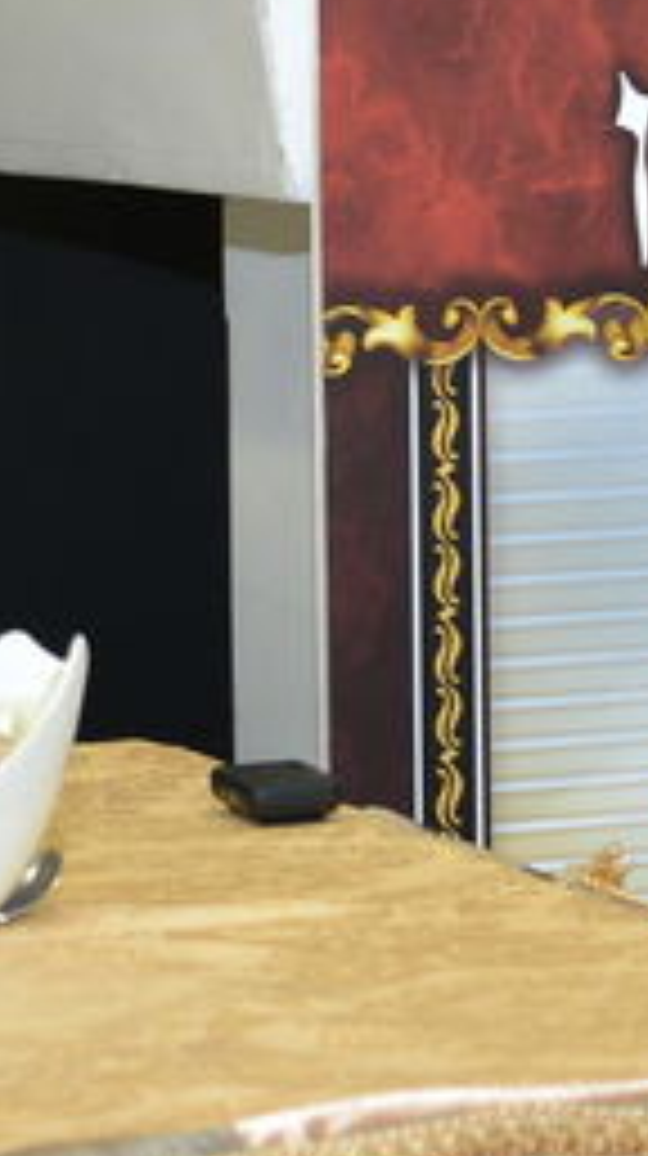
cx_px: -45
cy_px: -180
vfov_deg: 11.4
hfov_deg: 6.5
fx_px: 5699
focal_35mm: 186
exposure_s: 1/160
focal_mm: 38
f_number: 4.5
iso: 800
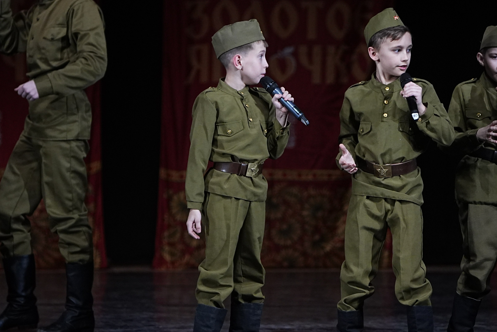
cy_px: 182
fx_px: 3920
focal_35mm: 284
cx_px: 302
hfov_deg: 7.3
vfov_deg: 4.8
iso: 2500
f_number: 2.8
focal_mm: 150
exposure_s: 1/400
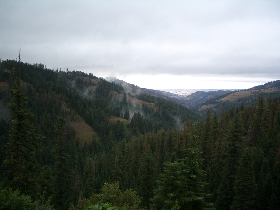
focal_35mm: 35
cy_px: 105
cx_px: 140
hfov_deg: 52.6
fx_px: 283
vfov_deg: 40.7
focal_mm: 5.8
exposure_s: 1/400
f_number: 2.6
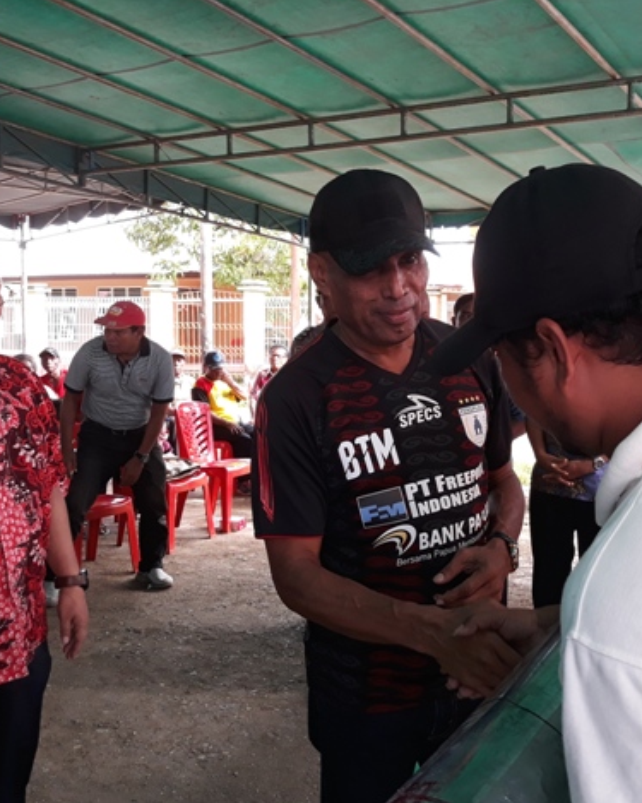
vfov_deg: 50.3
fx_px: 855
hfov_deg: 40.8
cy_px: 394
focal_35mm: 36
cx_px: 413
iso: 80
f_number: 1.7
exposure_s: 1/100
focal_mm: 3.71
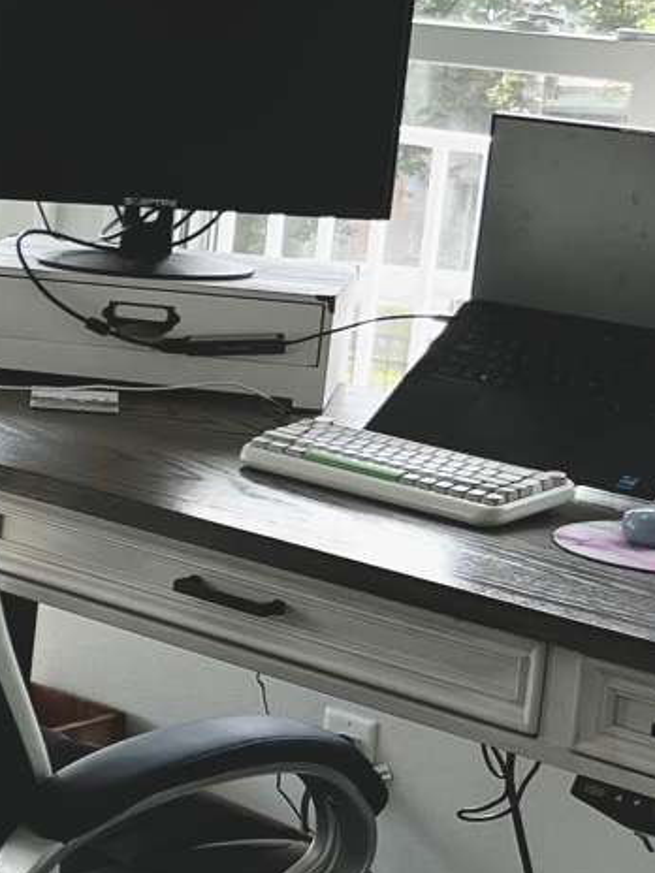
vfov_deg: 17.4
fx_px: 2851
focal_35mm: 113
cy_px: 408
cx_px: -917
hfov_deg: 11.0
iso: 50
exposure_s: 1/352
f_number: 1.5
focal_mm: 5.7
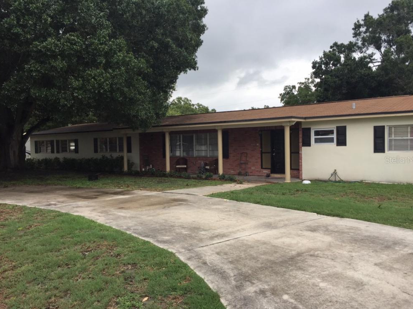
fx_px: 358
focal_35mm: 30
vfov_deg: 46.8
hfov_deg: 60.0
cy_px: 159
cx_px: 211
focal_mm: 4.15
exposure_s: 1/824
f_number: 2.2
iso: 32
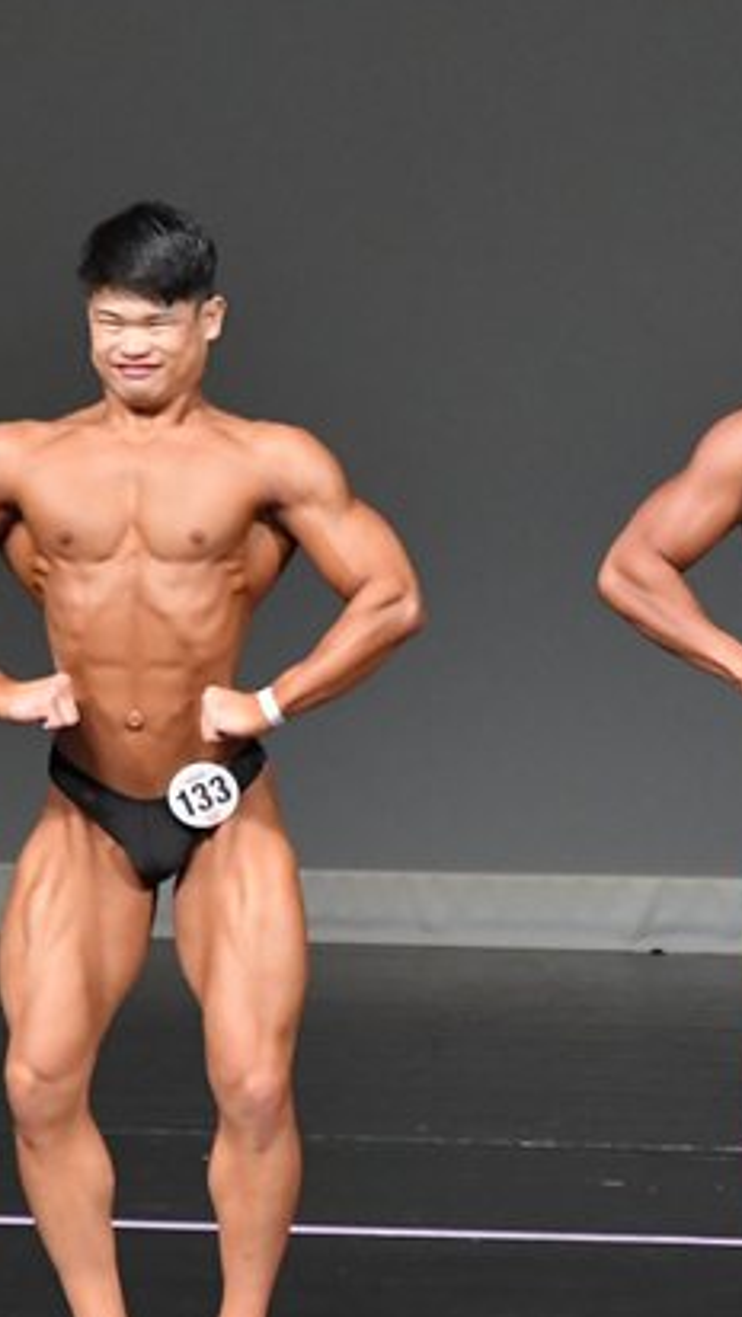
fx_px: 20655
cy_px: 783
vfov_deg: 3.7
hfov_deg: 2.1
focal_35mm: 591
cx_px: 724
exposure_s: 1/400
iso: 5000
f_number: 5.6
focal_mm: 200
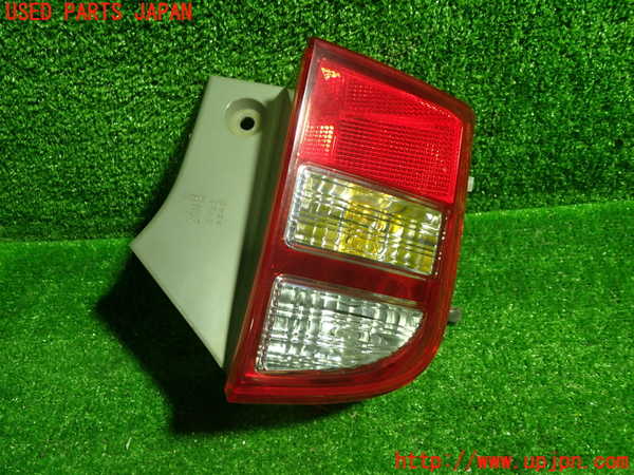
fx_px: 549
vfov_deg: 46.8
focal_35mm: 30
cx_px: 317
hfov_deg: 60.0
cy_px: 238
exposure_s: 1/30
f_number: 2.3
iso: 250
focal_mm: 5.4
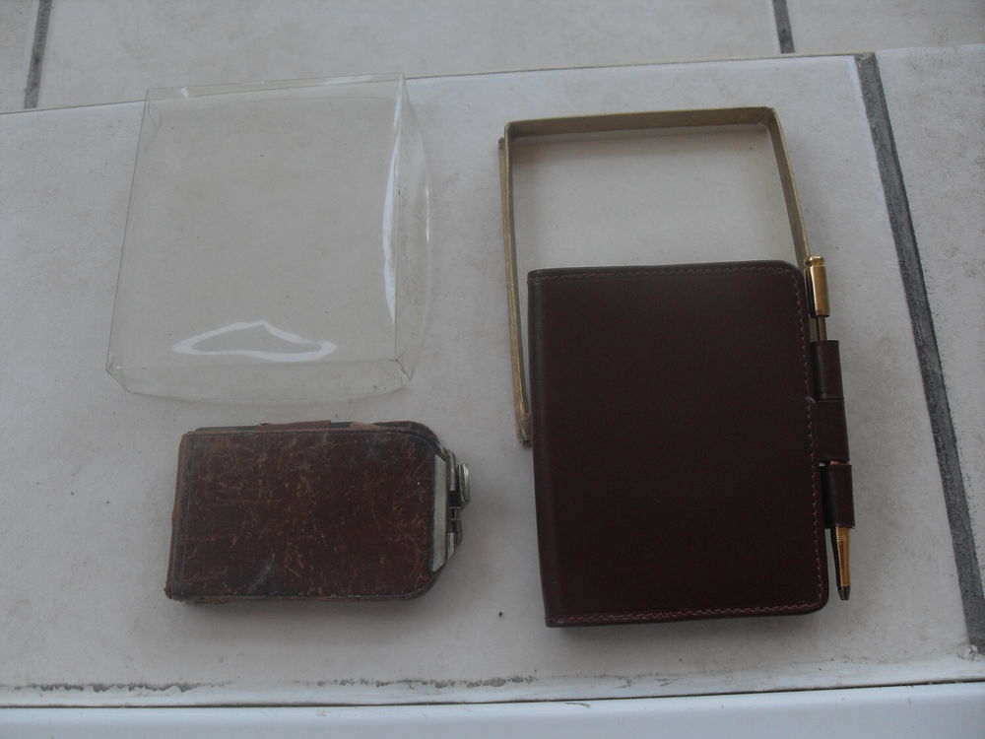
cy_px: 370
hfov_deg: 50.1
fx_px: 1053
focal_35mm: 37
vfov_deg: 38.7
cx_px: 492
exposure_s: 1/90
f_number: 2.8
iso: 80
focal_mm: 6.3
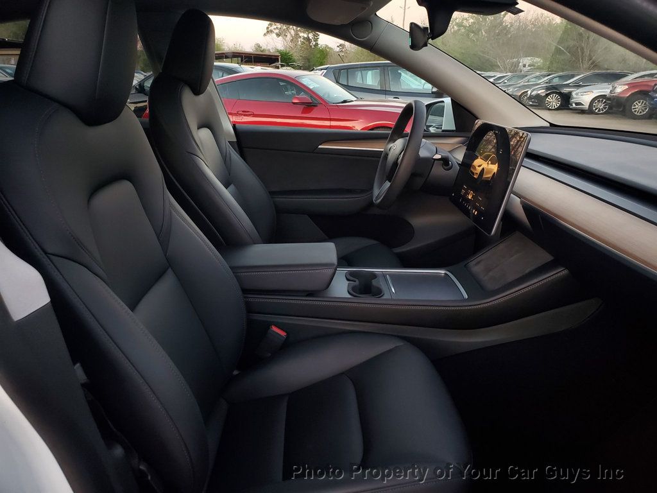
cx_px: 328
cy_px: 246
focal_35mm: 26
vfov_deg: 53.1
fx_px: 493
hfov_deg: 67.3
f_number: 2.4
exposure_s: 1/40
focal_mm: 4.3
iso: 250
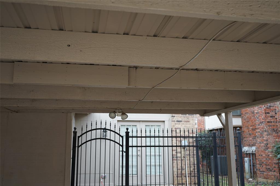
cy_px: 93
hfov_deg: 53.1
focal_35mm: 36
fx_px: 280
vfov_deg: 36.8
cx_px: 140
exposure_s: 1/160
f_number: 4
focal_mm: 36
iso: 200
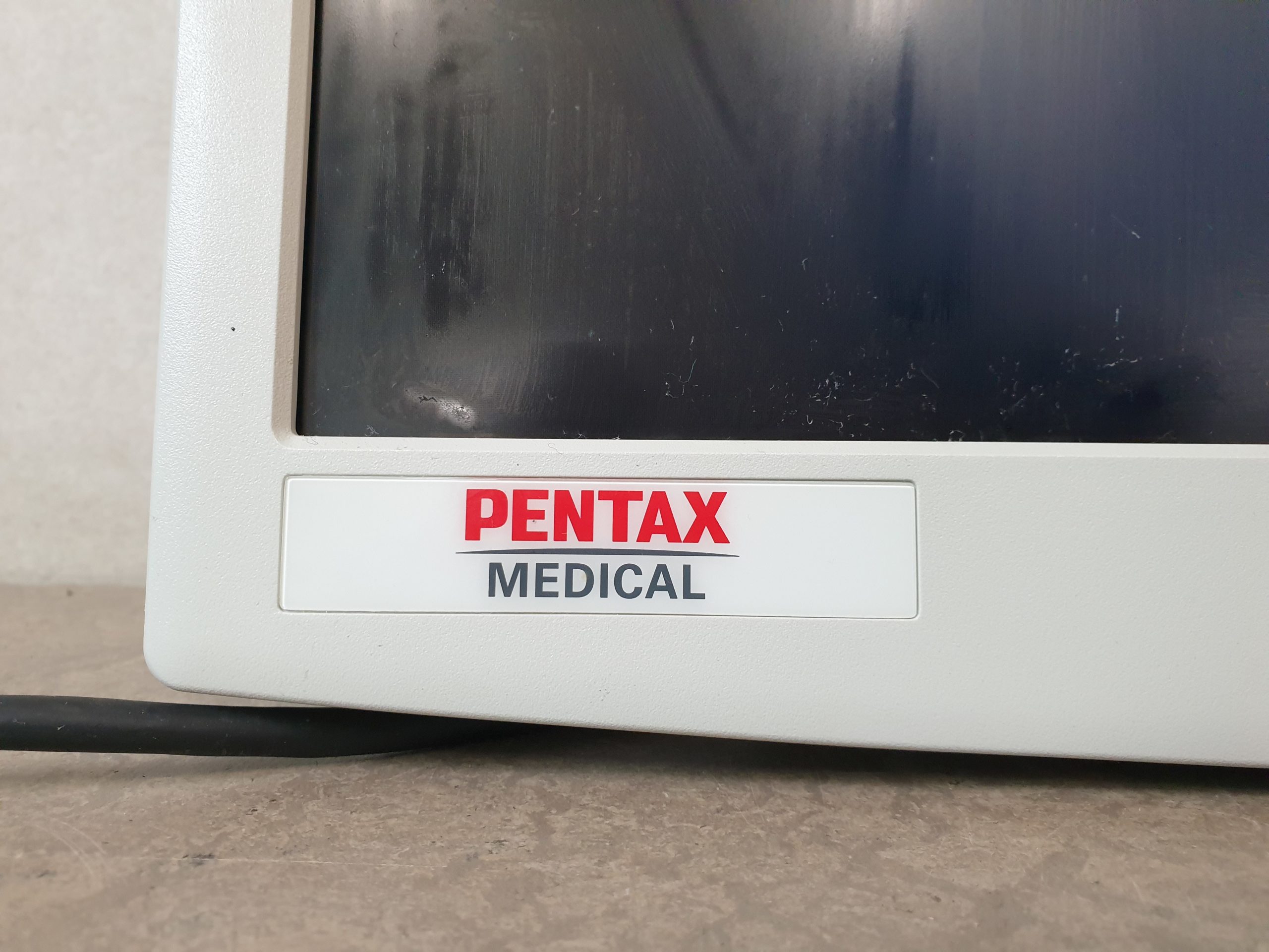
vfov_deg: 53.1
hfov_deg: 67.3
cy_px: 476
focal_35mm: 26
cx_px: 634
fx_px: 953
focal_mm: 4.3
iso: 320
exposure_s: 1/33
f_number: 2.4
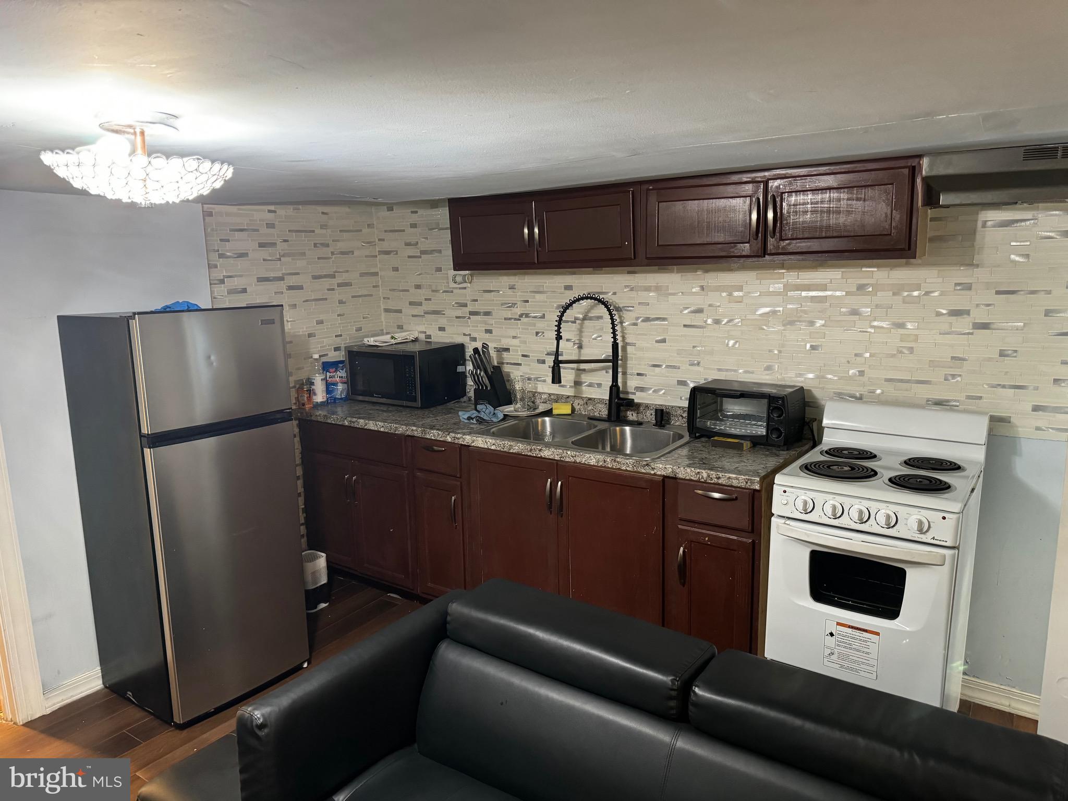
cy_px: 400
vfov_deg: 56.8
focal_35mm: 24
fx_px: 740
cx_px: 534
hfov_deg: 71.6
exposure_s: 1/40
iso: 800
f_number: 1.78
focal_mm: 6.76
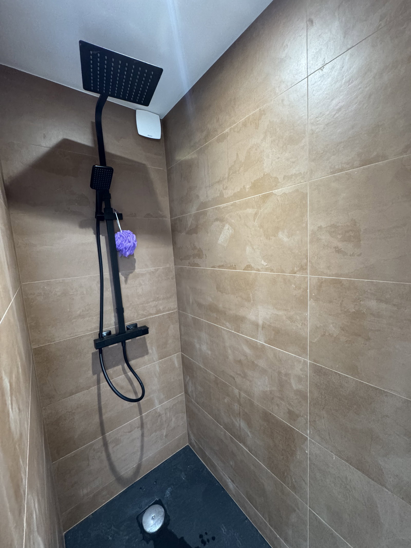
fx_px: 222
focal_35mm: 14
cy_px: 274
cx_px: 206
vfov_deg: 102.1
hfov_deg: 85.7
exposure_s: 1/50
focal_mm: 2.22
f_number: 2.2
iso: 640
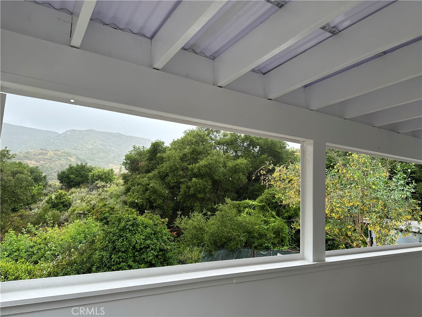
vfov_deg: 56.8
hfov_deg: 71.6
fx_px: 293
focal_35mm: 24
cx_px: 211
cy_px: 158
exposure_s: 1/379
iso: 80
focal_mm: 6.86
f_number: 1.78
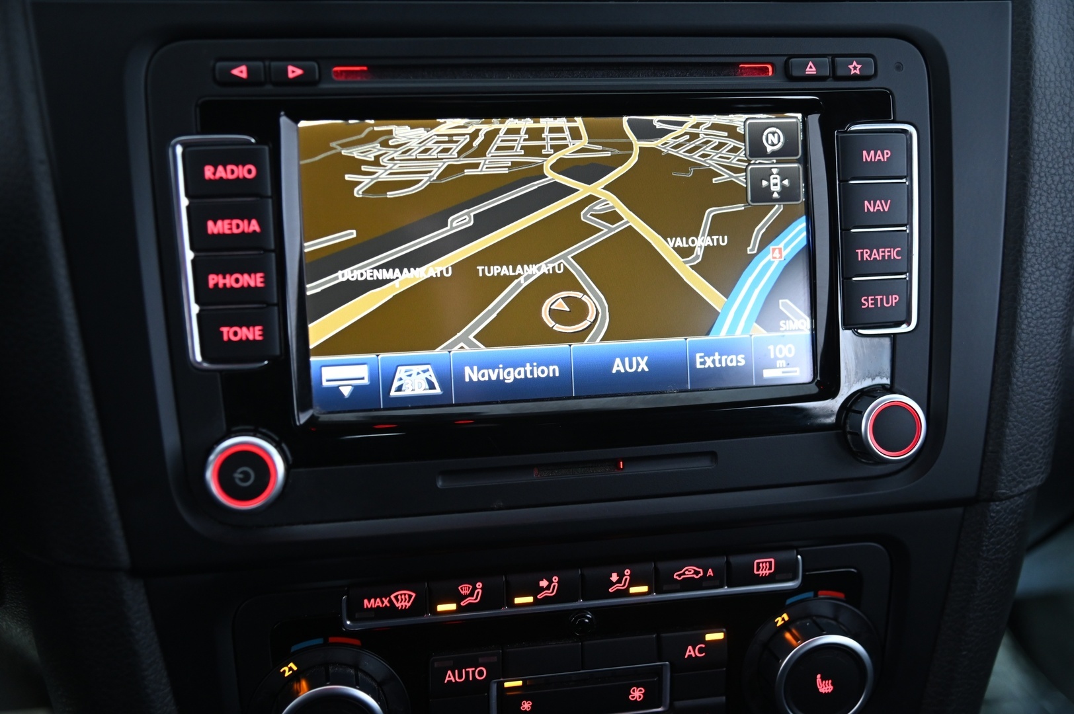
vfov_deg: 30.5
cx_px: 537
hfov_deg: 44.5
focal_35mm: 44
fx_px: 1312
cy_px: 357
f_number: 4
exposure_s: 1/15
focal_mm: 44
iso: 2000
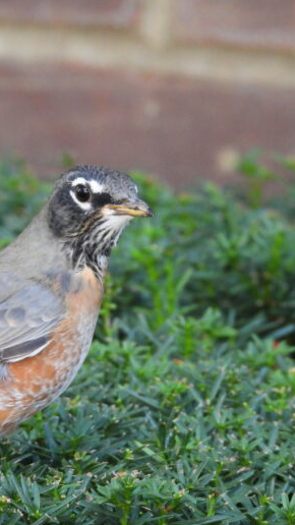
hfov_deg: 1.2
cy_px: 262
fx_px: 14207
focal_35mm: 1021
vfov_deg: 2.1
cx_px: 87
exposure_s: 1/125
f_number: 5.6
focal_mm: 125
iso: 720
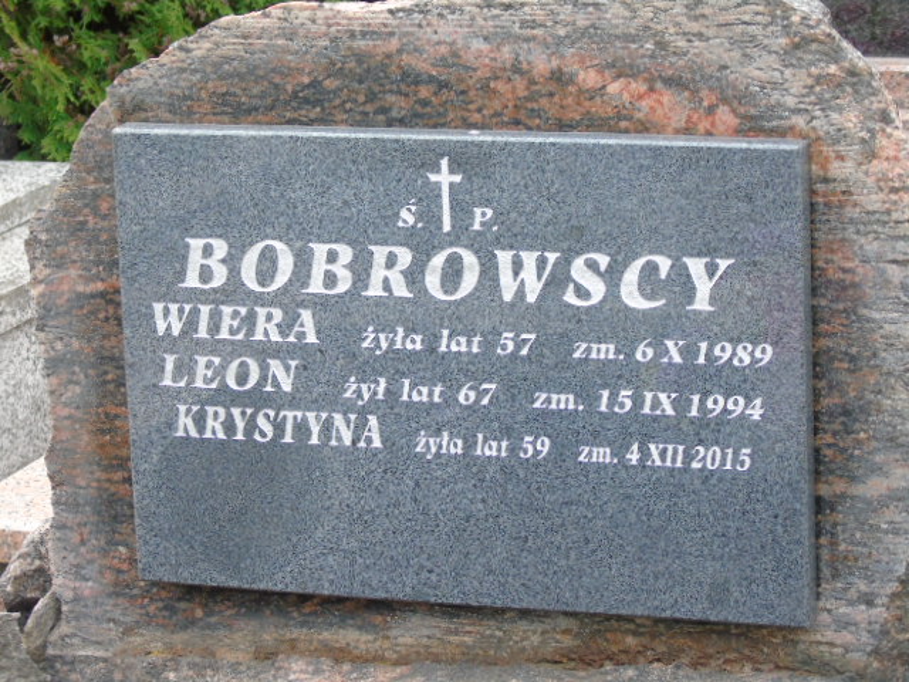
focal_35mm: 142
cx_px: 454
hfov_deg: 13.9
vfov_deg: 10.4
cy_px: 341
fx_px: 3729
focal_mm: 25
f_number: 4.7
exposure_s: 1/100
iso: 400
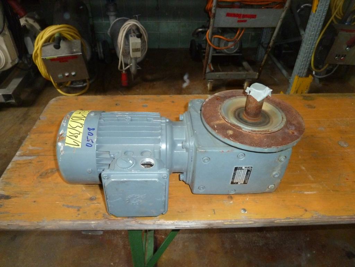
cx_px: 178
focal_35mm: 25
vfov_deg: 54.9
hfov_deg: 69.4
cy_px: 134
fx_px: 256
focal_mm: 4.1
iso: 400
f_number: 3.3
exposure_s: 1/30
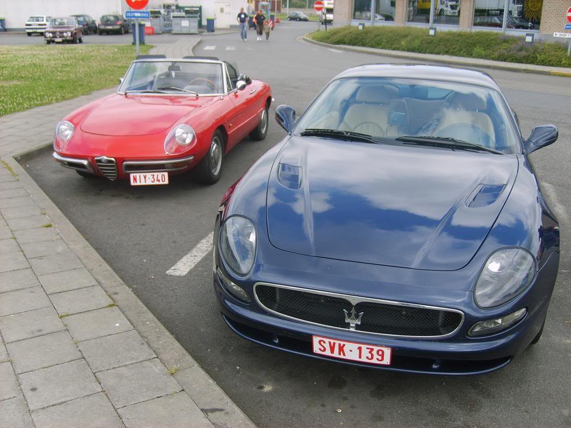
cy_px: 214
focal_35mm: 35
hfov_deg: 52.6
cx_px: 286
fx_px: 577
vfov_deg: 40.7
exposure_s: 1/250
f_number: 2.8
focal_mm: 5.8
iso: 50
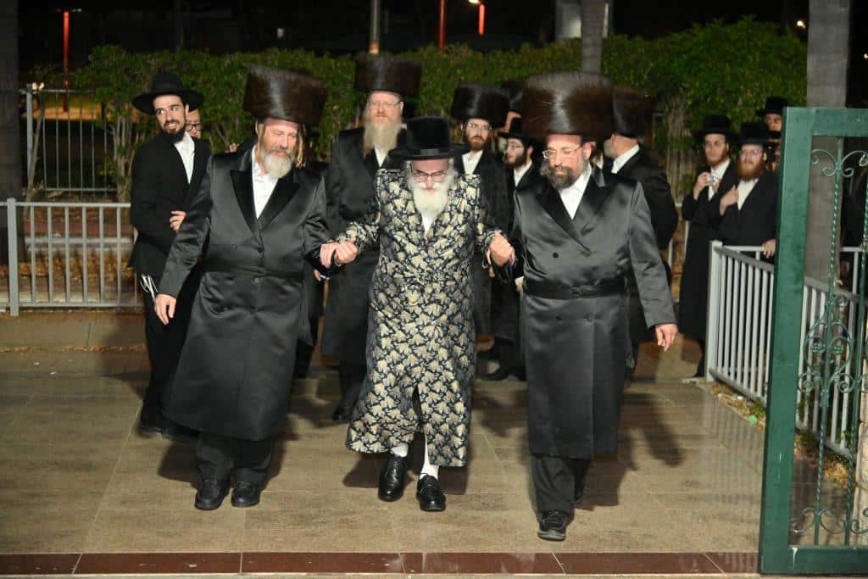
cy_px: 290
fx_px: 1567
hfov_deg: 31.0
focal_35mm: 65
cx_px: 434
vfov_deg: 20.9
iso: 2000
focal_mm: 65
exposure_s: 1/200
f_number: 4
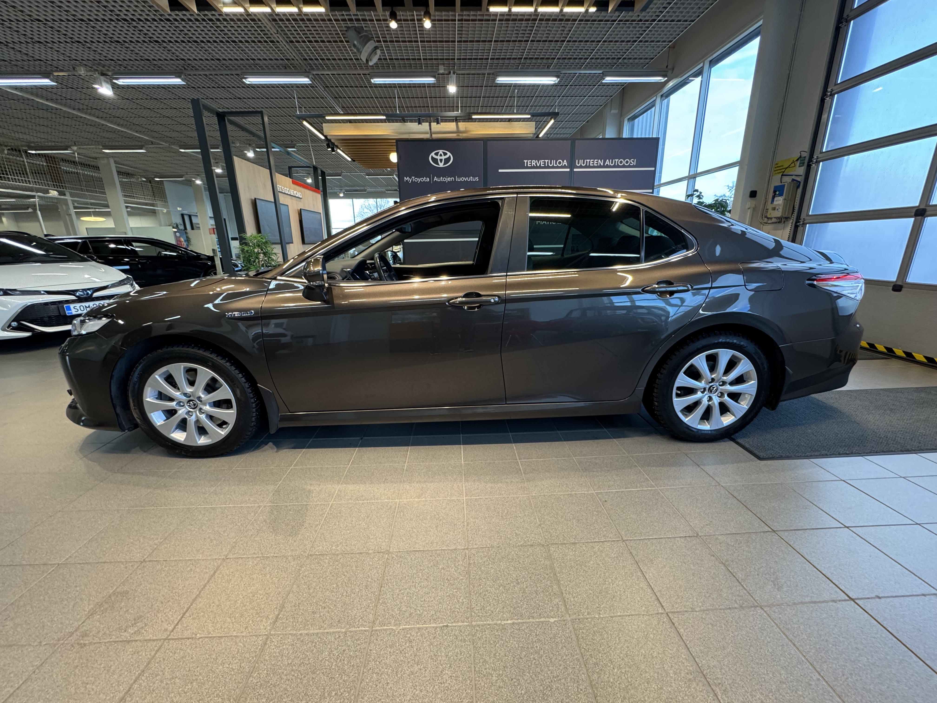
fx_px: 379
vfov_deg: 85.7
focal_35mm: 14
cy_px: 352
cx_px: 468
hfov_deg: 102.1
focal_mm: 2.22
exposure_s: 1/100
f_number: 2.2
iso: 200
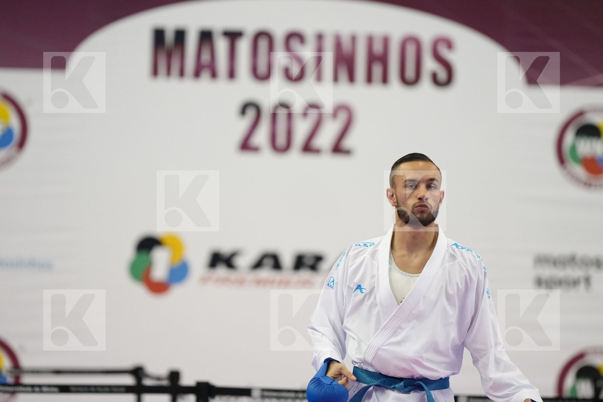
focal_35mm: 286
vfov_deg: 4.8
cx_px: 302
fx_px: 4790
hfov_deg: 7.2
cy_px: 201
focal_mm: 191
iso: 3200
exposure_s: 1/1000
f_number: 2.8
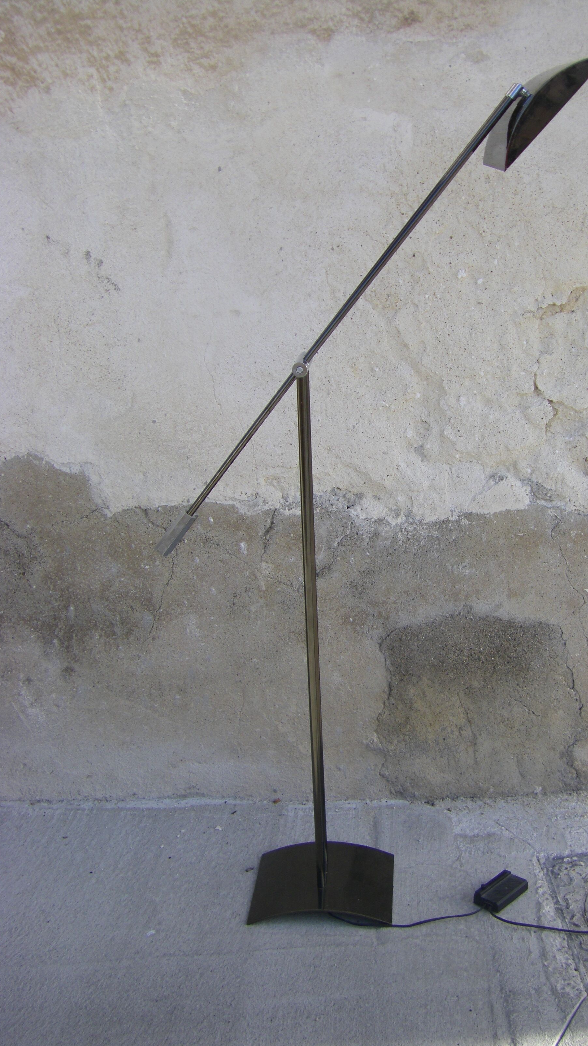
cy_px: 528
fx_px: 1164
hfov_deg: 28.2
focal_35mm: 42
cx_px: 383
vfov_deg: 48.4
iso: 64
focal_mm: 6.3
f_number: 3.5
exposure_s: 1/320
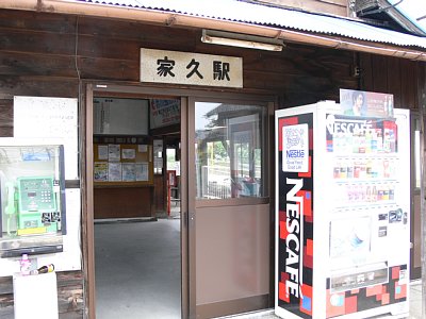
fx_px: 431
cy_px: 160
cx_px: 213
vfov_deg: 40.7
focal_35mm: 35
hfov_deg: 52.6
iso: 80
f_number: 4
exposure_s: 1/60
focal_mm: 7.4
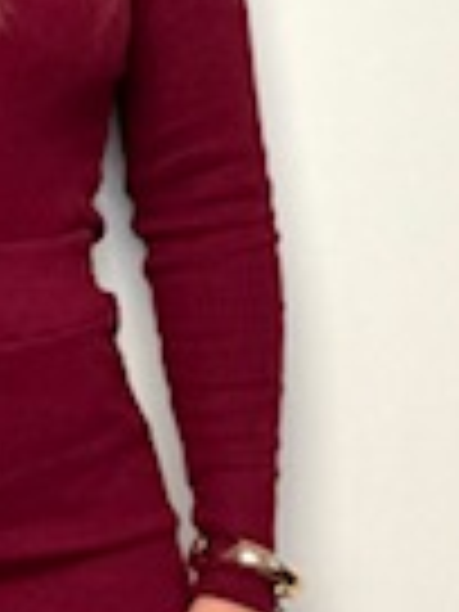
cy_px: 621
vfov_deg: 17.0
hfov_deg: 12.7
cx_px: -130
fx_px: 1998
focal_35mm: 113
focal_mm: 6.76
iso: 80
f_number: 1.78
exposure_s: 1/524
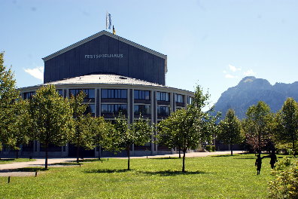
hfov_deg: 46.4
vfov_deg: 31.9
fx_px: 348
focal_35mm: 42
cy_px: 100
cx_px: 149
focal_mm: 28
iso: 100
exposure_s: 1/80
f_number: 11
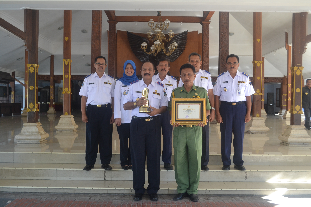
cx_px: 156
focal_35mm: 39
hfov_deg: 49.6
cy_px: 104
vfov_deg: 34.2
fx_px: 337
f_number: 4.5
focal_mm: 26
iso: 400
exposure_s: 1/80
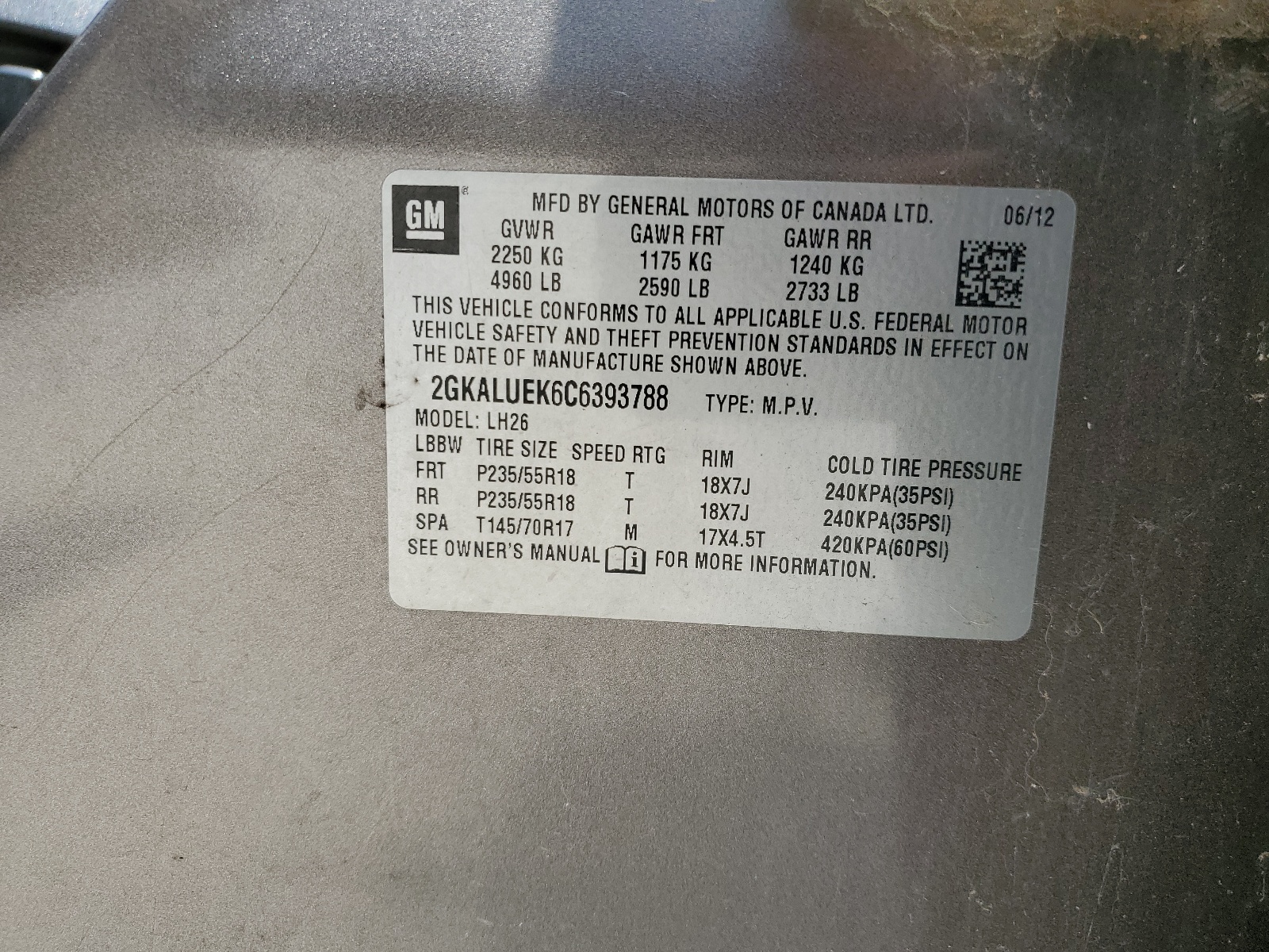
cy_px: 476
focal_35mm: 26
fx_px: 953
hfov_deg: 67.3
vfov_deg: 53.1
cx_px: 634
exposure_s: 1/833
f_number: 1.5
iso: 50
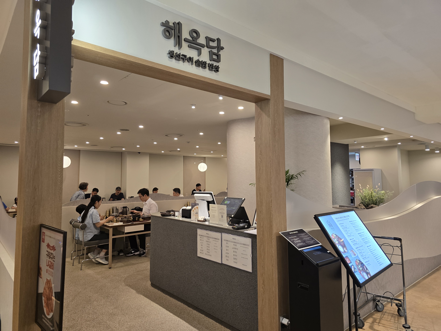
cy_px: 166
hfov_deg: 73.9
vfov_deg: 58.9
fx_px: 293
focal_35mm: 23
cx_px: 220
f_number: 1.7
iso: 125
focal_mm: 6.3
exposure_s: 1/120
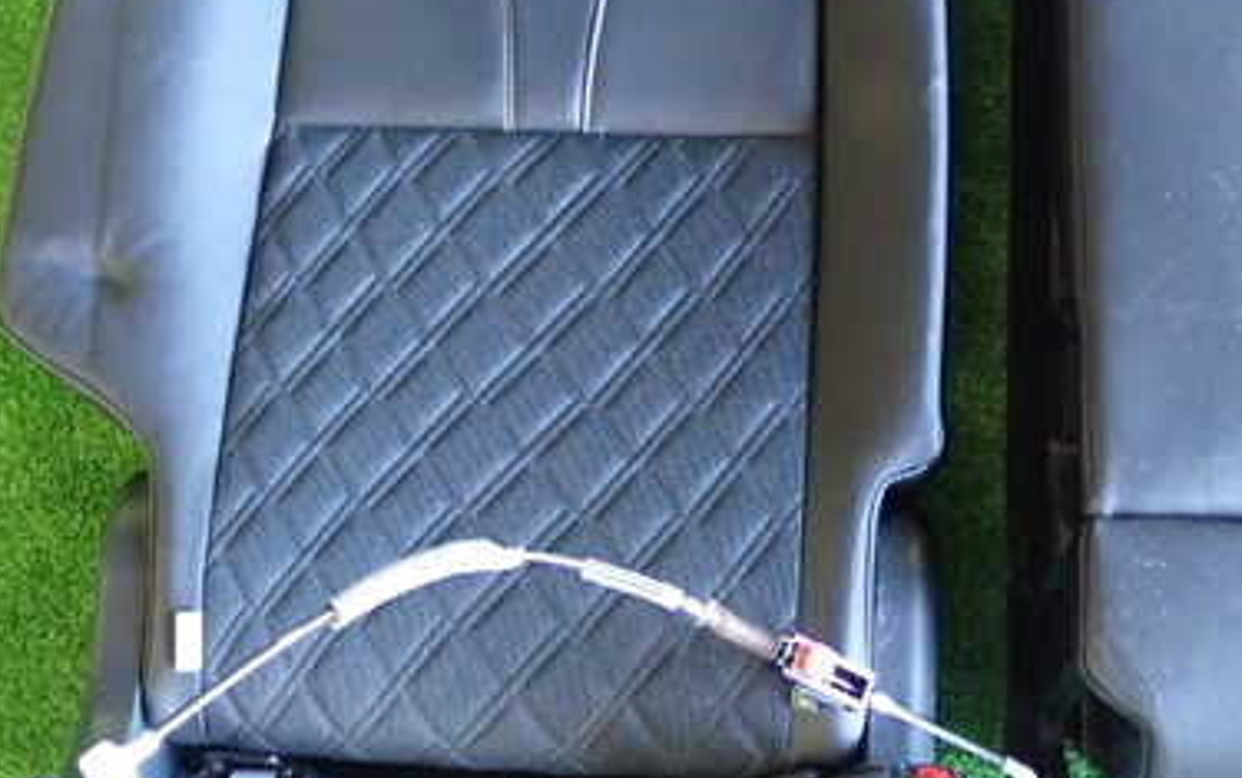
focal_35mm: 61
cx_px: 543
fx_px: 2066
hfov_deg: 33.4
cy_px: 354
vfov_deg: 21.3
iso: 800
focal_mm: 6.37
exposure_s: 1/25
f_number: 2.5
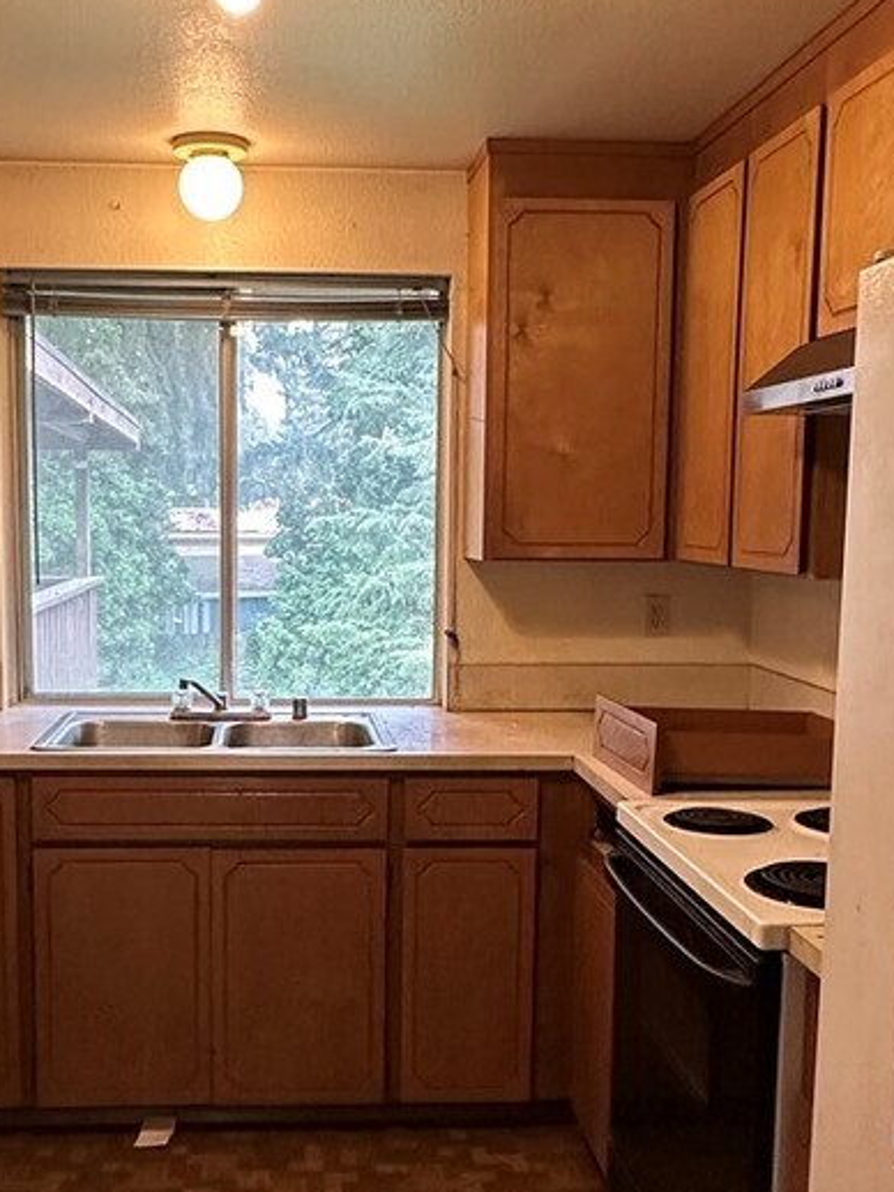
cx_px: 346
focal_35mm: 39
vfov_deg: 47.8
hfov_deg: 36.7
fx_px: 1342
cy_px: 655
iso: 320
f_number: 2.2
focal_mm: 2.22
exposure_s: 1/120
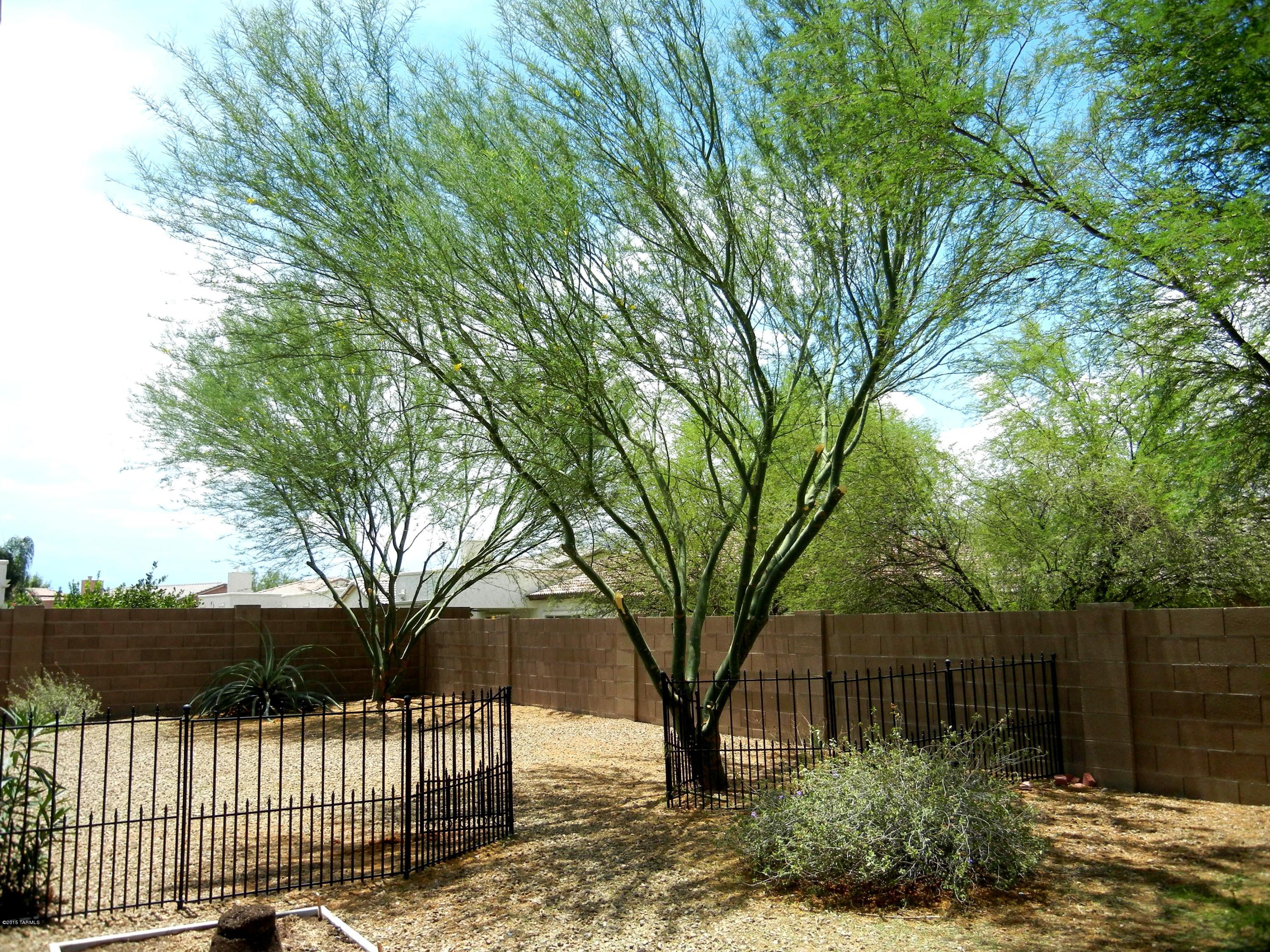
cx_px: 635
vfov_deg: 46.8
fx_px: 1101
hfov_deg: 60.0
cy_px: 476
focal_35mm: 30
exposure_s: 1/290
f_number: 7
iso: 160
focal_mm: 5.4
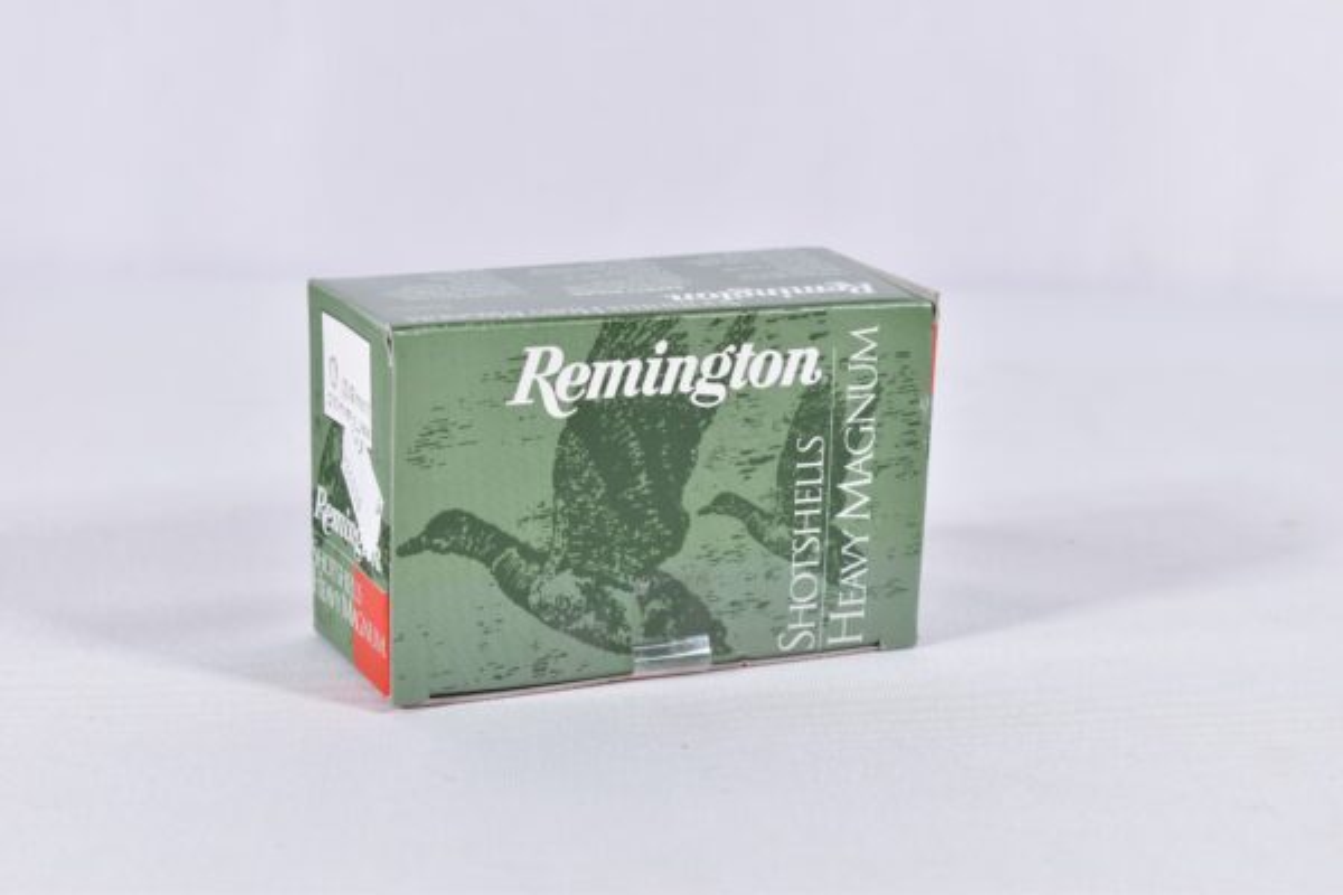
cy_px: 448
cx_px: 672
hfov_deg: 24.6
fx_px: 3077
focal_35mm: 82
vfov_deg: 16.6
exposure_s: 1/40
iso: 640
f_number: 5.6
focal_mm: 55
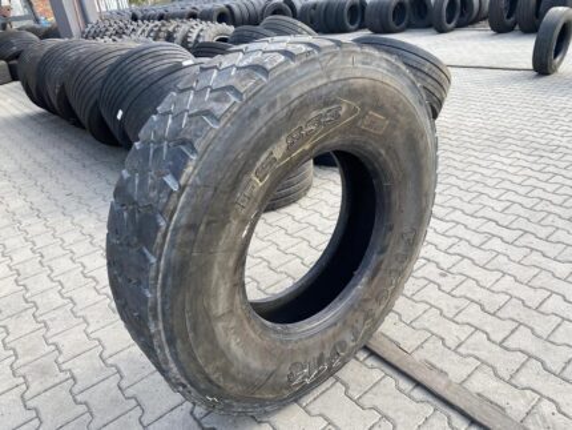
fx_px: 430
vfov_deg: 53.1
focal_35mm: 26
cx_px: 286
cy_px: 215
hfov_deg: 67.3
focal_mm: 4.25
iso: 32
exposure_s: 1/350
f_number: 1.8
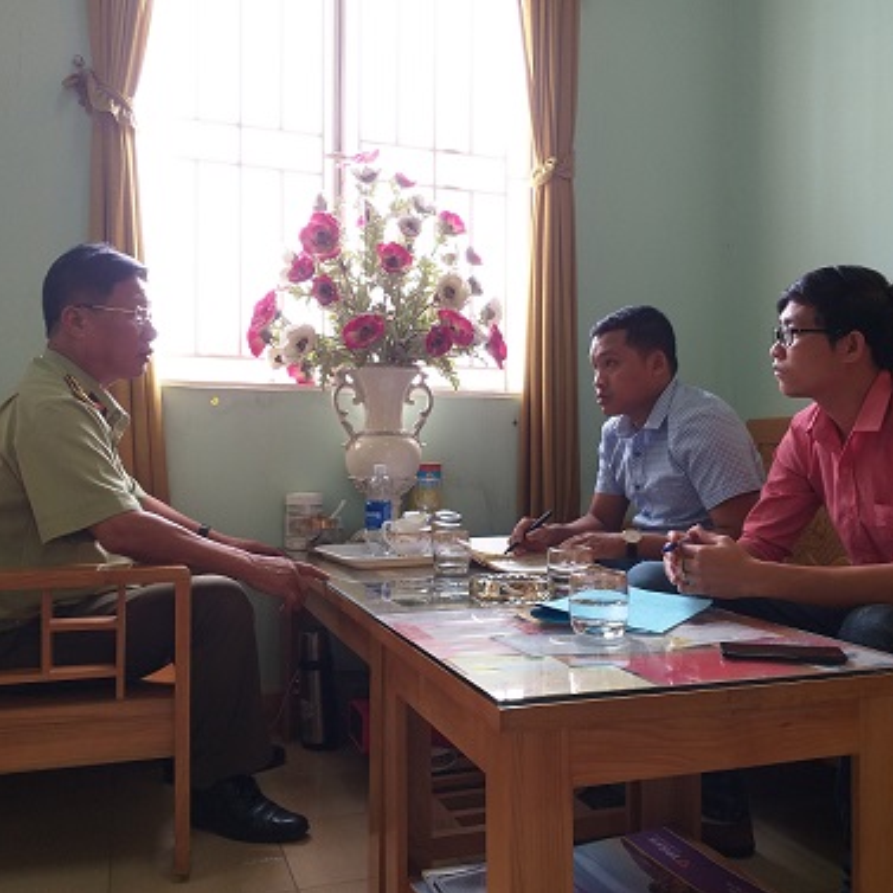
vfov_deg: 52.5
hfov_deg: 52.5
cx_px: 469
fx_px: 905
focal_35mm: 31
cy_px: 449
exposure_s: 1/100
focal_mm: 3.93
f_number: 1.7
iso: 64
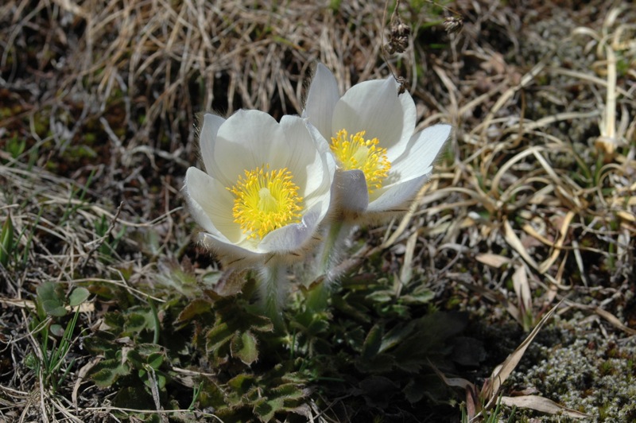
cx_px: 318
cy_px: 212
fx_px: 1986
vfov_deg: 12.2
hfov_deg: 18.2
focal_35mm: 112
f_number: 10
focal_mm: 75
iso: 200
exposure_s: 1/400
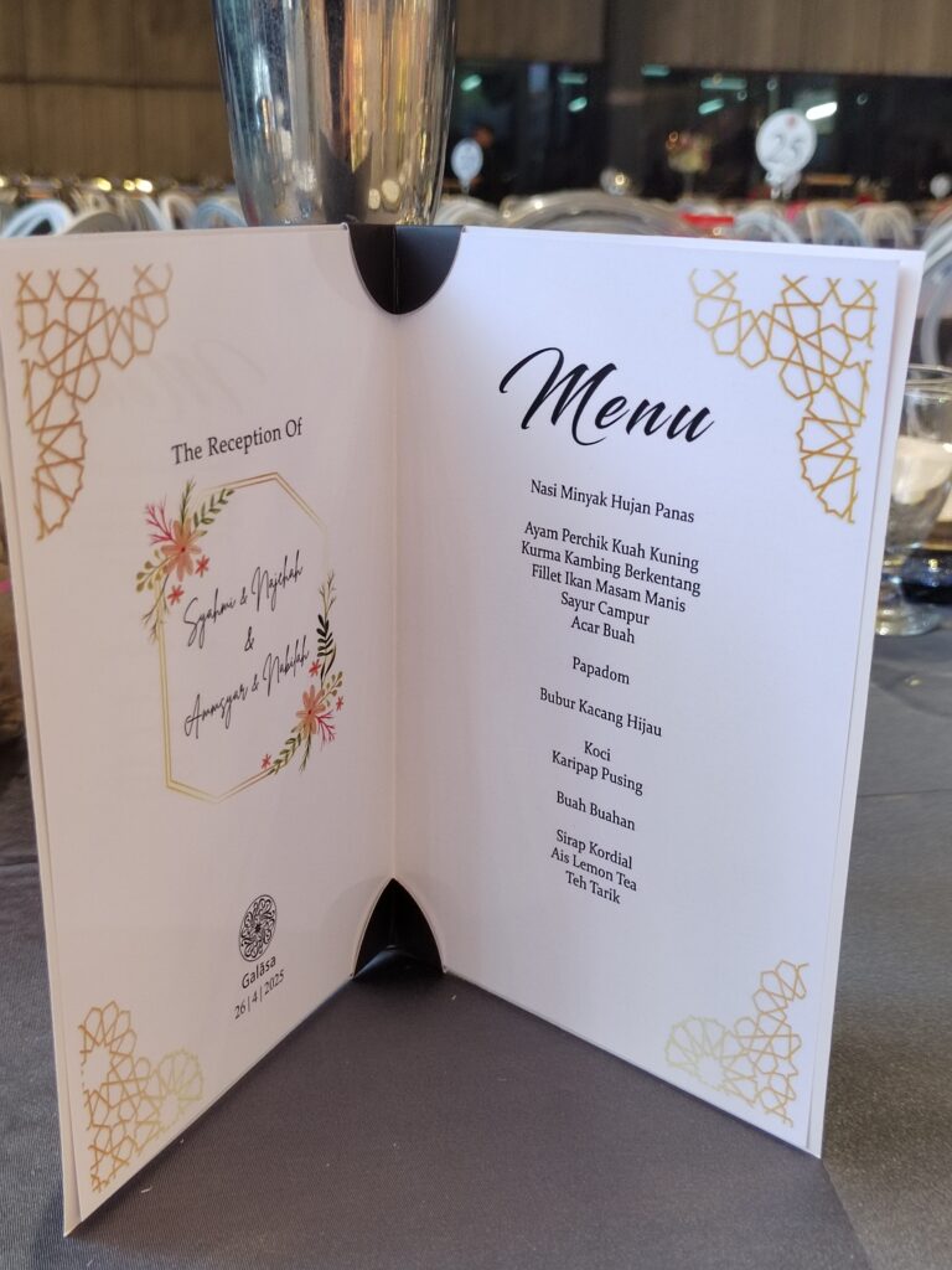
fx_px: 1540
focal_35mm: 42
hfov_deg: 34.3
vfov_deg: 44.8
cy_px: 635
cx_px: 476
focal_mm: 5.52
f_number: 1.9
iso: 1209
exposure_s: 1/120
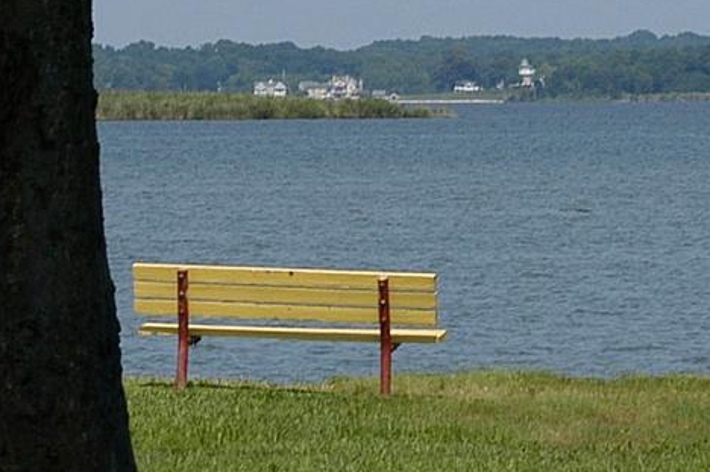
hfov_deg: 6.0
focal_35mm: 341
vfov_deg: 4.0
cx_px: 519
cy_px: -69
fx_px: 6718
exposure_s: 1/320
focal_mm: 52
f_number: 9
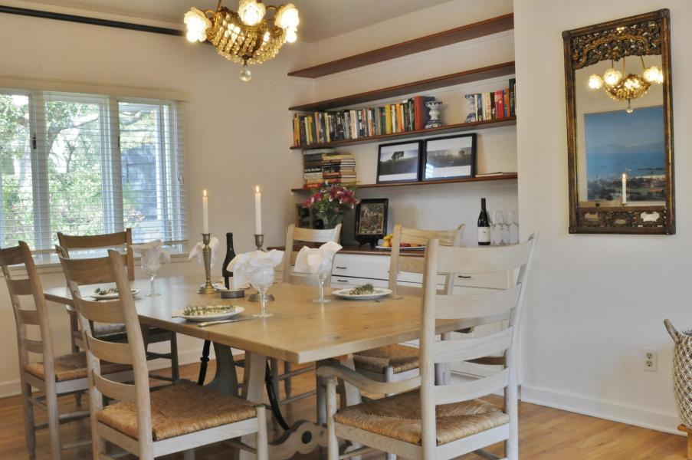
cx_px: 346
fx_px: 691
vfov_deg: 36.8
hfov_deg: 53.2
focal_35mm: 36
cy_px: 230
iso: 800
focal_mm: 24
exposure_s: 1/13
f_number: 16
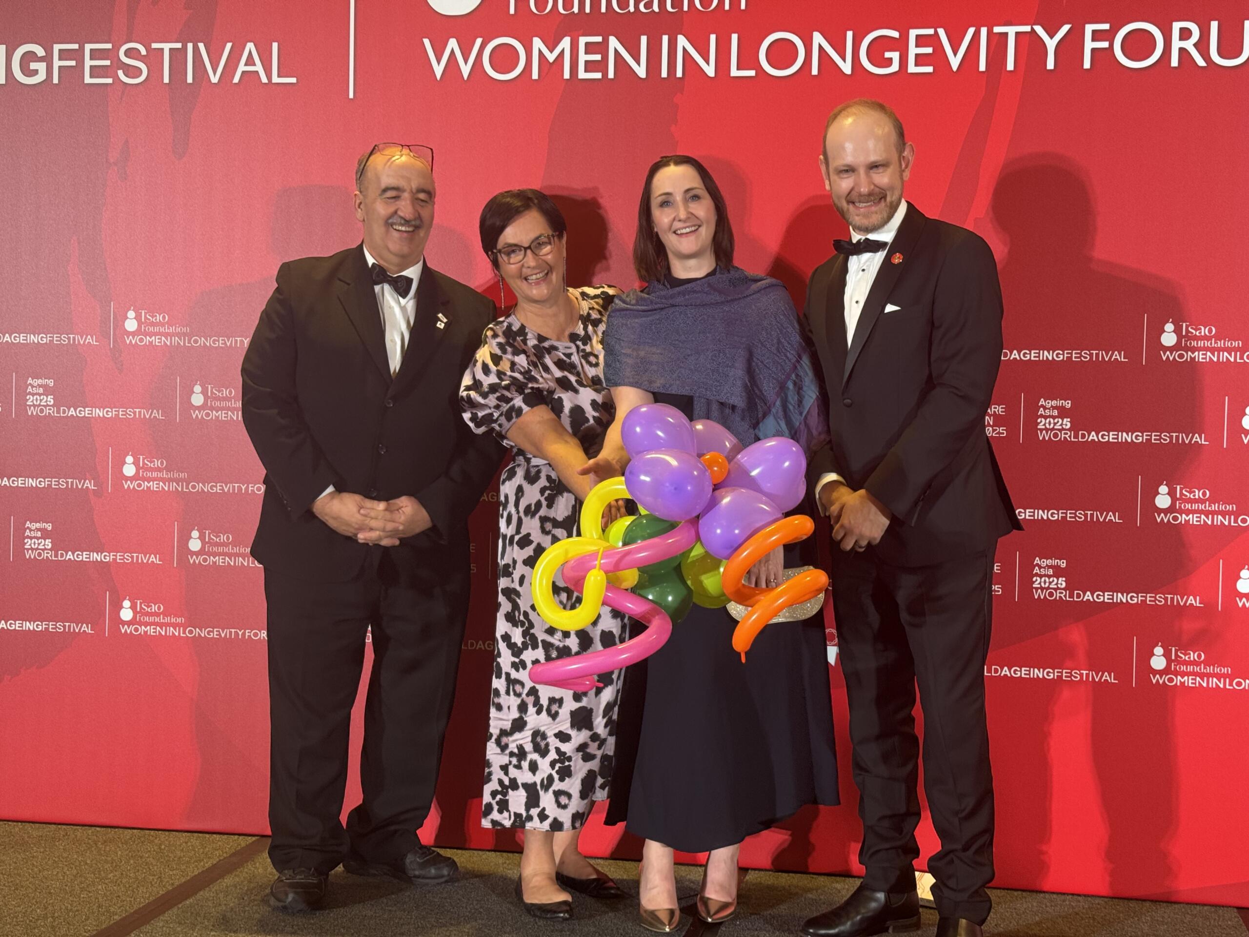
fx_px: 1732
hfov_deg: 39.7
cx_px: 624
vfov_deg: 30.3
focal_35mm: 48
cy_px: 468
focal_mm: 6.76
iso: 125
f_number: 1.78
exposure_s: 1/50
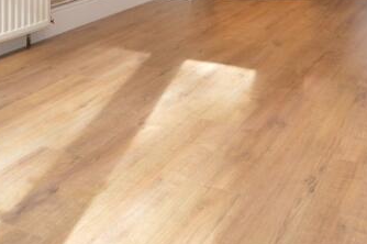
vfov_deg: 23.7
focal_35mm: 46
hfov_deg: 41.7
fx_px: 468
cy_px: -114
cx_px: 267
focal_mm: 10
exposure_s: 1/80
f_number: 4.5
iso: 400
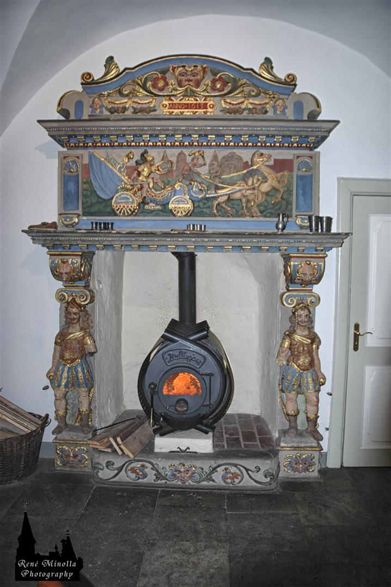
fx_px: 441
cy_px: 294
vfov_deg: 67.4
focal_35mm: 27
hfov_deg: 47.8
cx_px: 196
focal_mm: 18
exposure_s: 1/60
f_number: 3.5
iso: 200
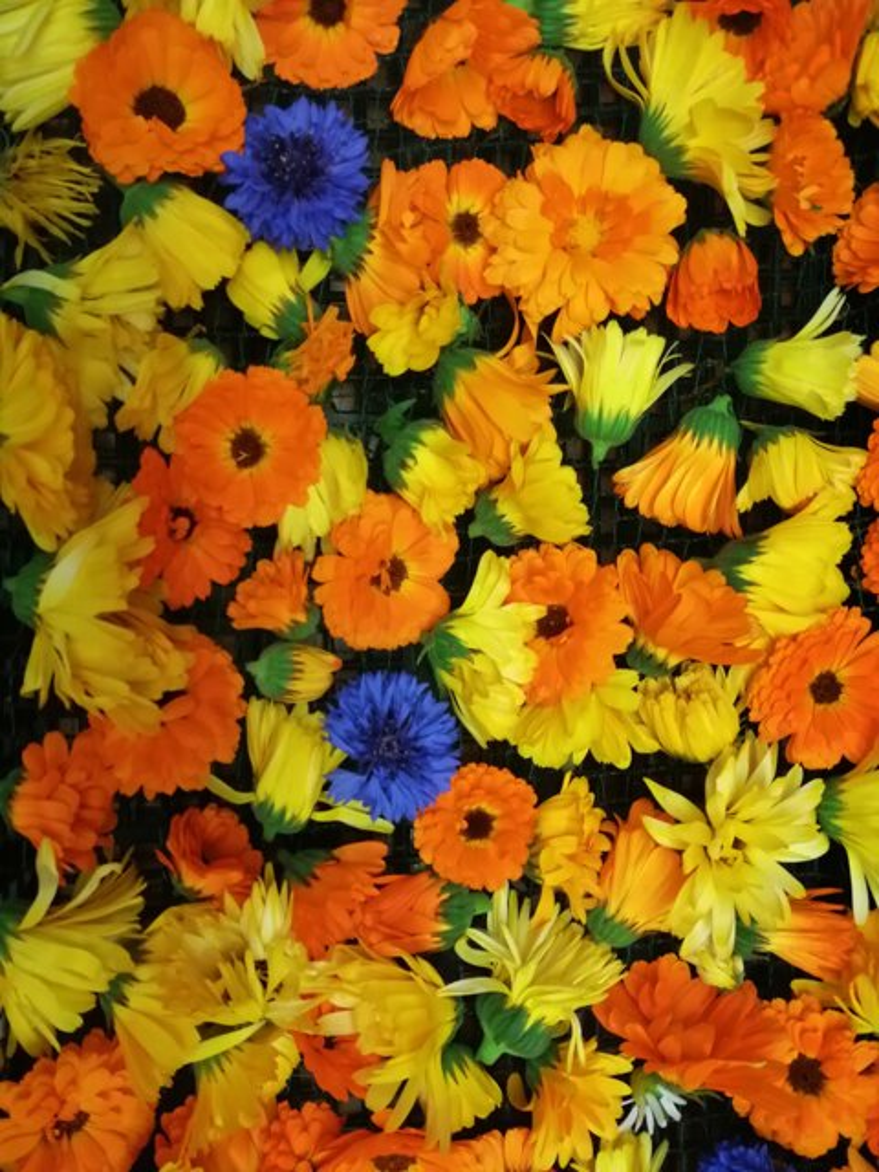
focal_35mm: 27
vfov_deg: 65.3
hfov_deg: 51.4
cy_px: 586
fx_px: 914
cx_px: 440
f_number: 1.8
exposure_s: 1/33.3
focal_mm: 3.96
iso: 500
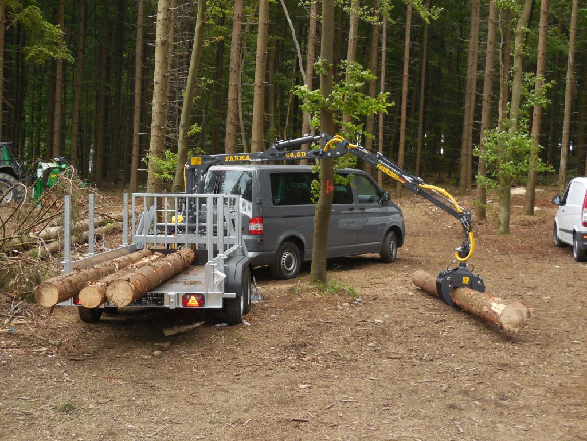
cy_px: 220
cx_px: 294
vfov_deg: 27.5
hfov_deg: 36.2
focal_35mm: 53
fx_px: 899
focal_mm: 9.4
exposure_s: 1/60
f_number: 4
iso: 220
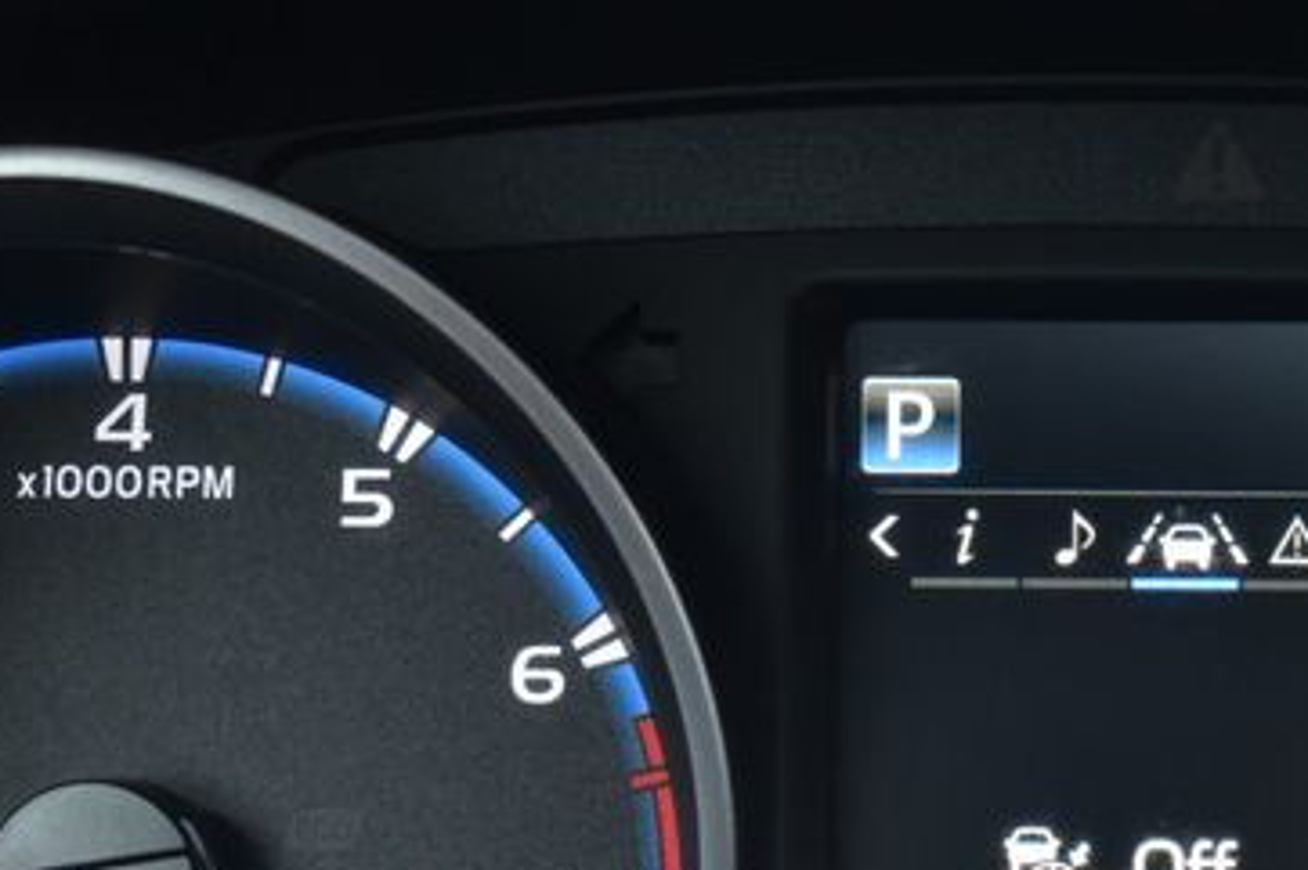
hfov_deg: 19.0
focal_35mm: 106
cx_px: 1131
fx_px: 3849
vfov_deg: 12.8
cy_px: 740
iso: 1250
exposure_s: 1/15
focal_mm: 40
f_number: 6.3
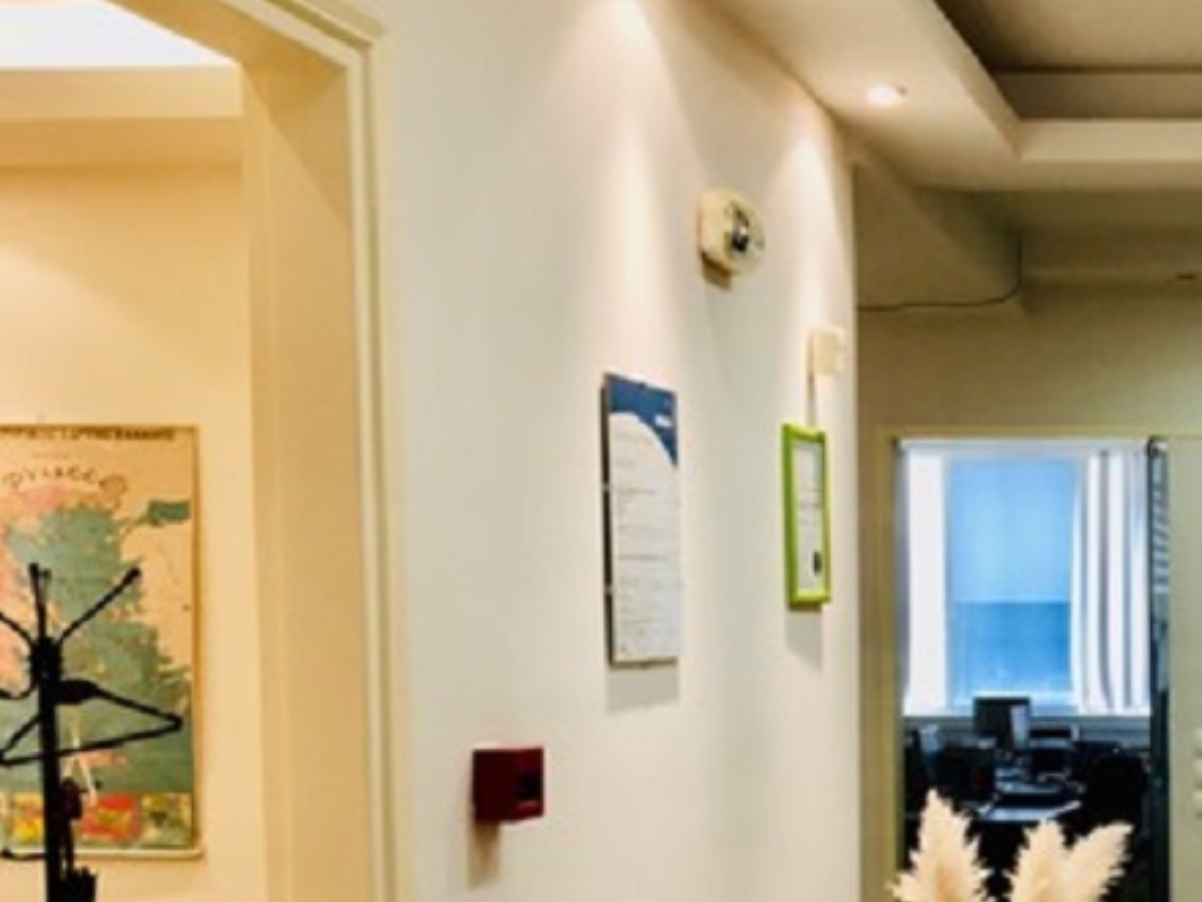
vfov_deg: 23.2
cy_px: 745
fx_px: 2153
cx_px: 1278
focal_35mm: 62
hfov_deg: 28.7
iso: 40
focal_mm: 4.15
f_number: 2.2
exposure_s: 1/33
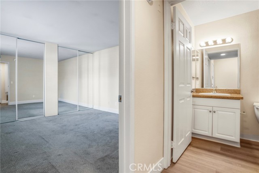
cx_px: 130
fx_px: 108
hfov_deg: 100.4
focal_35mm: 15
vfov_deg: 77.4
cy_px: 86
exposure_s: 1/25
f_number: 4
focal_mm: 10
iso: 1000
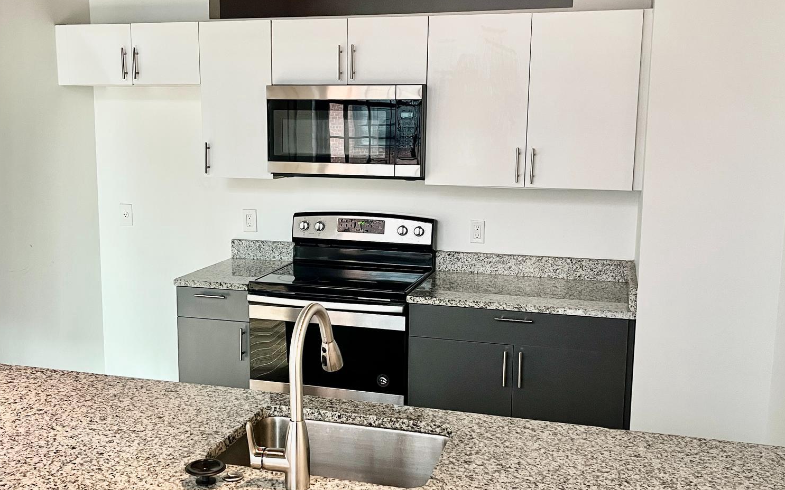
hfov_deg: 51.5
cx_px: 364
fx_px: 813
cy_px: 247
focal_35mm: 38
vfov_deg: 33.6
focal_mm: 5.1
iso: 100
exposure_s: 1/60
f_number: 1.6
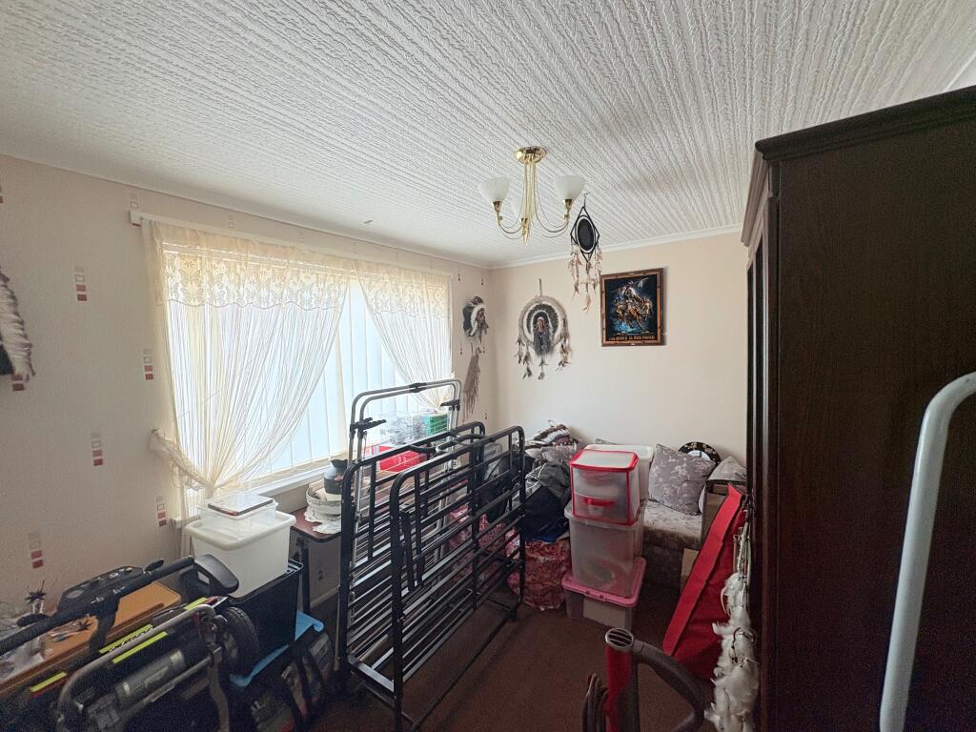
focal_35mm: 14
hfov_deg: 102.1
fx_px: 395
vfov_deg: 85.7
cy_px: 366
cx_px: 488
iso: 80
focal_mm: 2.22
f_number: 2.2
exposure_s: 1/99
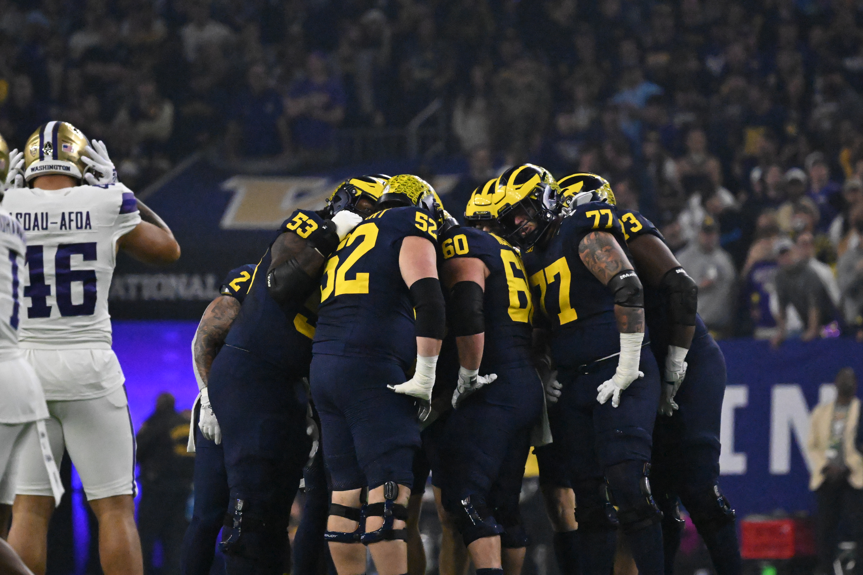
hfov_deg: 3.4
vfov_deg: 2.3
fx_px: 14379
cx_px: 432
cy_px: 288
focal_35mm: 600
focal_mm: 400
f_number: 5.6
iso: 14400
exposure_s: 1/3200
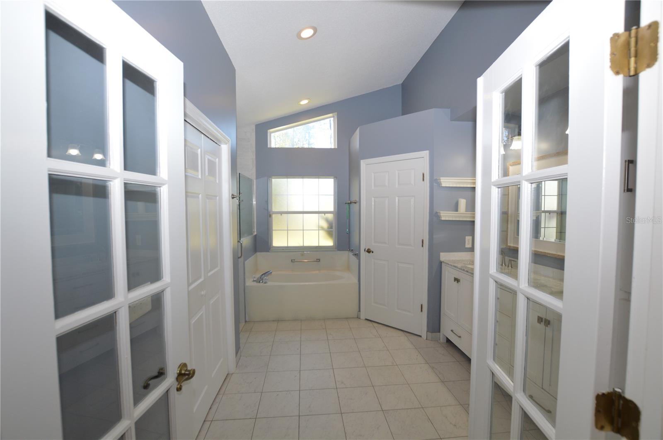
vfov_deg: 77.2
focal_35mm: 15
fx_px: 276
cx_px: 332
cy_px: 220
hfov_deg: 100.5
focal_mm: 10
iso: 400
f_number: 5
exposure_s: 1/100
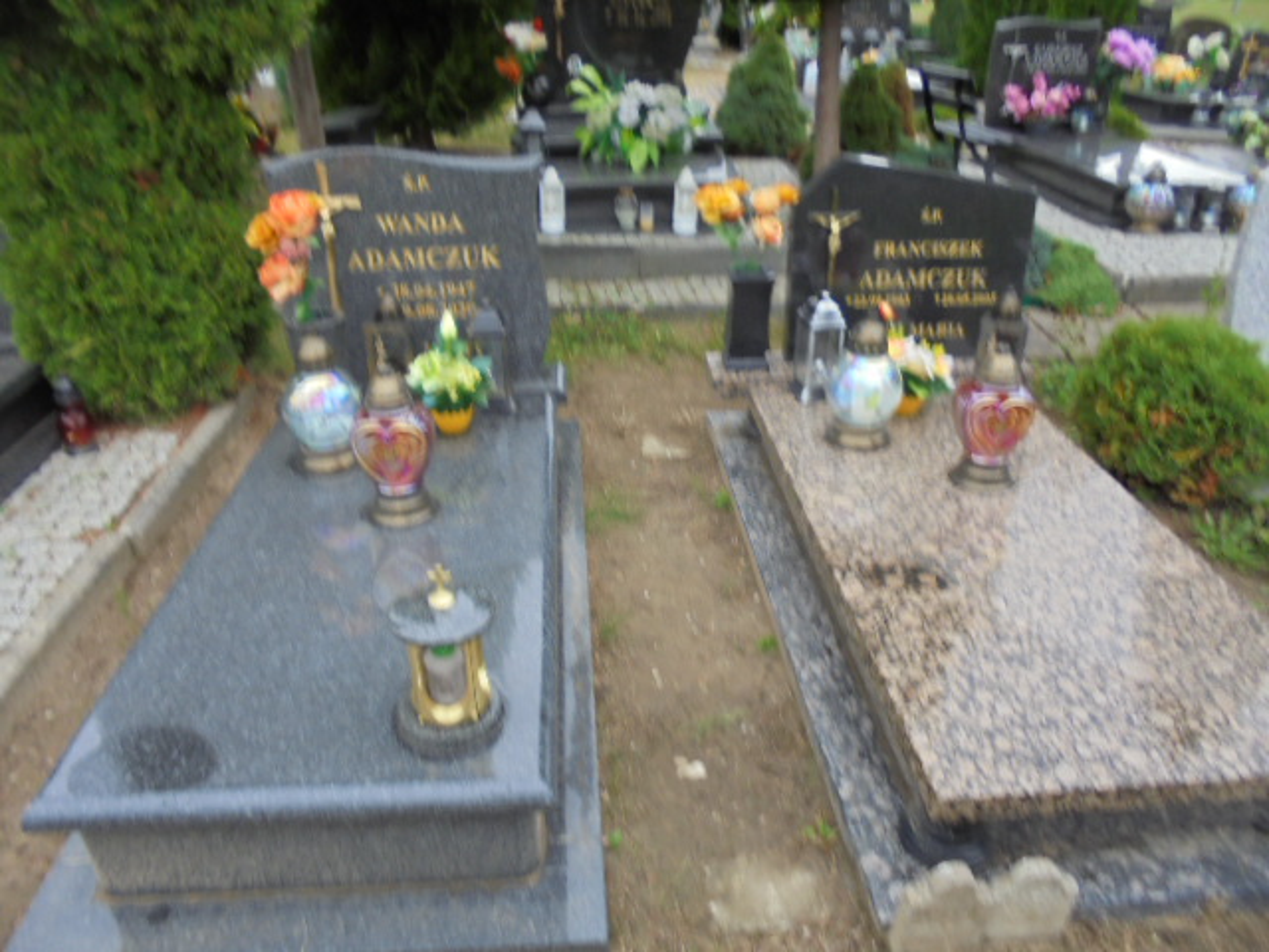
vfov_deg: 53.1
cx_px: 634
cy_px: 476
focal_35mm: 26
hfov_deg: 67.3
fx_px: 953
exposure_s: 1/60
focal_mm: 4.6
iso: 100
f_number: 3.5
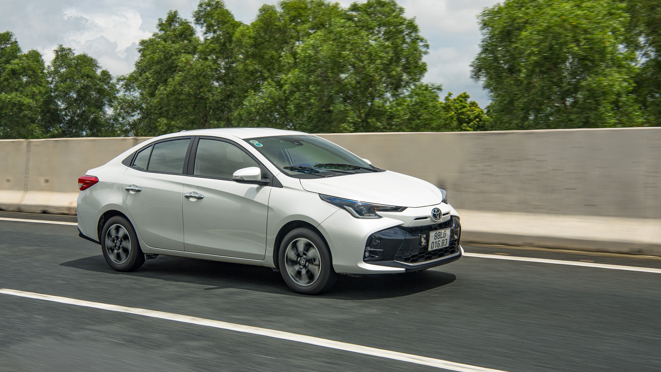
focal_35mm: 53
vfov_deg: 22.6
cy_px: 188
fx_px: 929
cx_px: 331
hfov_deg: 39.2
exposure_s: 1/160
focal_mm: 50
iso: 200
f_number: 11
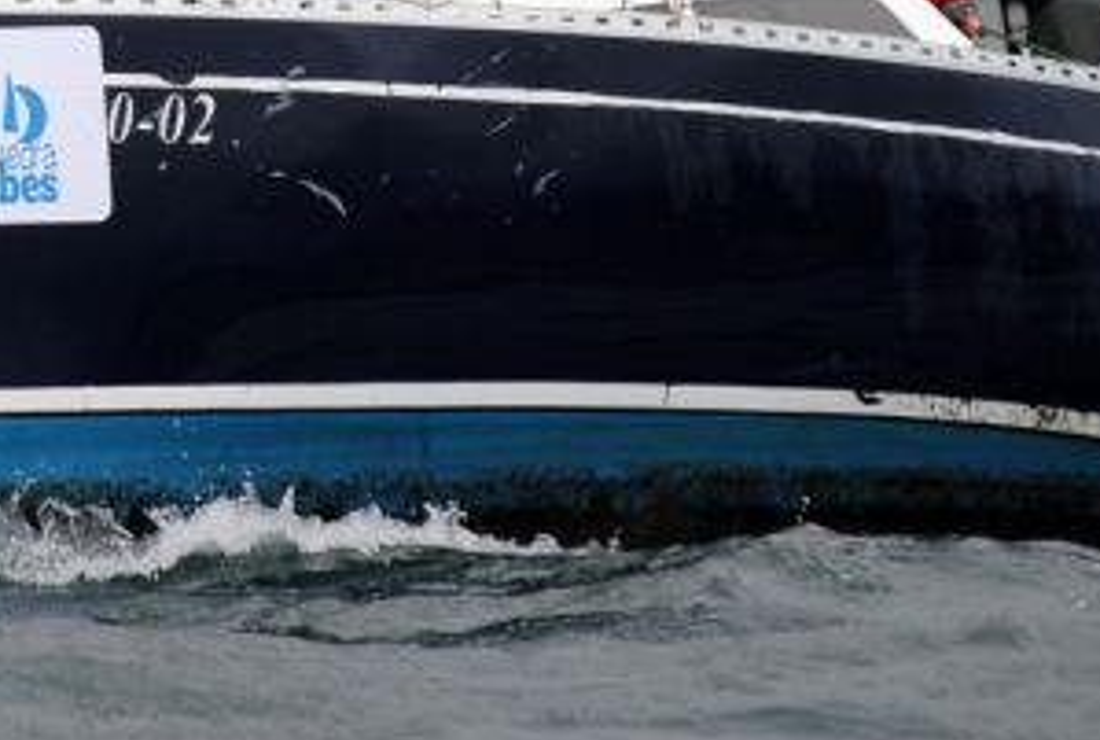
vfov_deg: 3.0
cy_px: -197
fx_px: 14244
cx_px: 158
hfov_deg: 4.4
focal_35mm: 465
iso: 200
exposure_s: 1/320
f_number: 4.8
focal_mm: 116
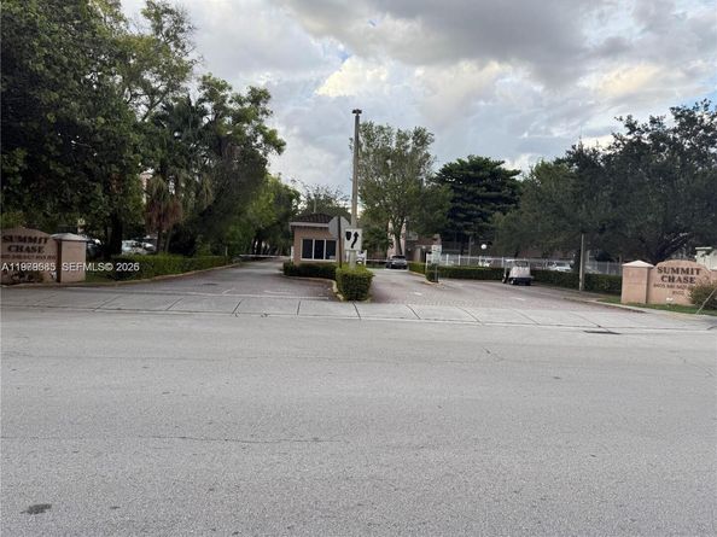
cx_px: 358
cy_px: 268
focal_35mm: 24
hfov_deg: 71.6
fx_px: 497
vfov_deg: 56.8
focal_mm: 6.76
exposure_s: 1/979
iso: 100
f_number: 1.78
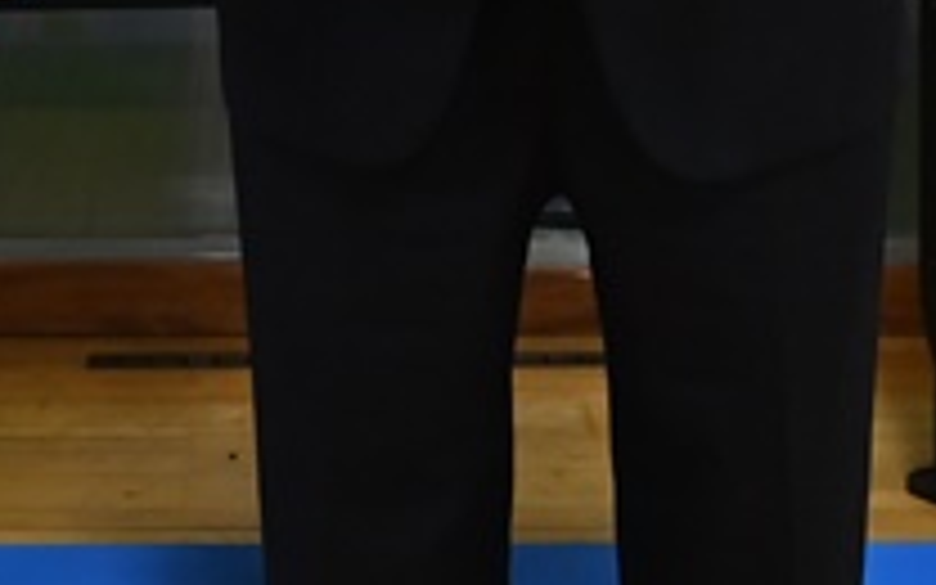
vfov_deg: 6.7
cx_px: 81
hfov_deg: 11.1
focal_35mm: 188
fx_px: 4796
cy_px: -598
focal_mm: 32
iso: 1250
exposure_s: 1/500
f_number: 2.8
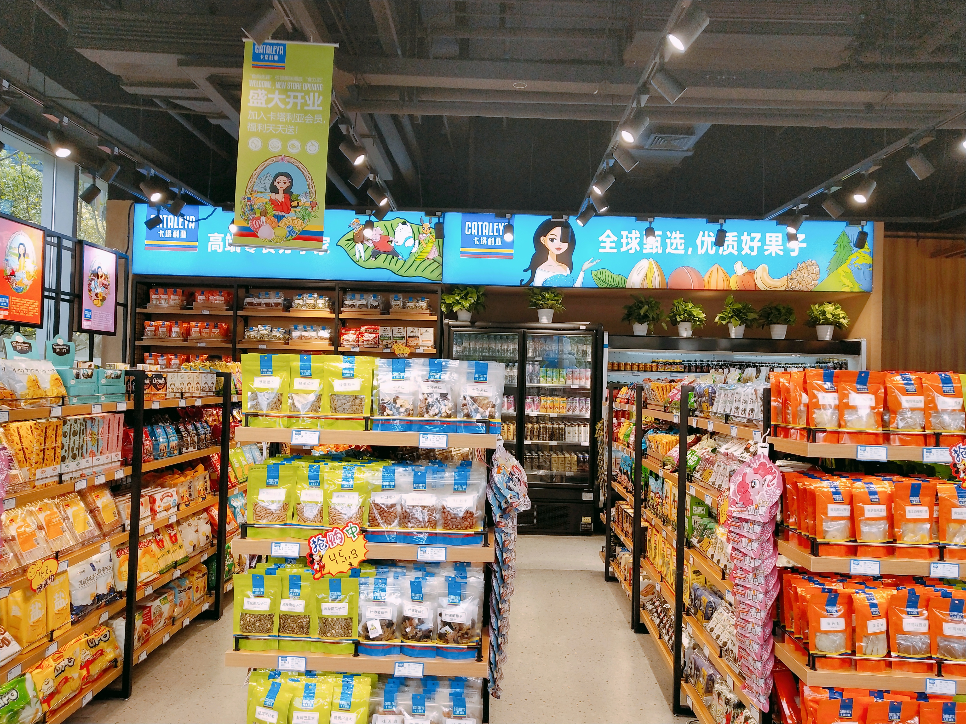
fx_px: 837
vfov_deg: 46.8
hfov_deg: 60.0
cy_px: 362
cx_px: 483
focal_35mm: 30
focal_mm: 3.95
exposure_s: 1/171
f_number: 1.8
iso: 57
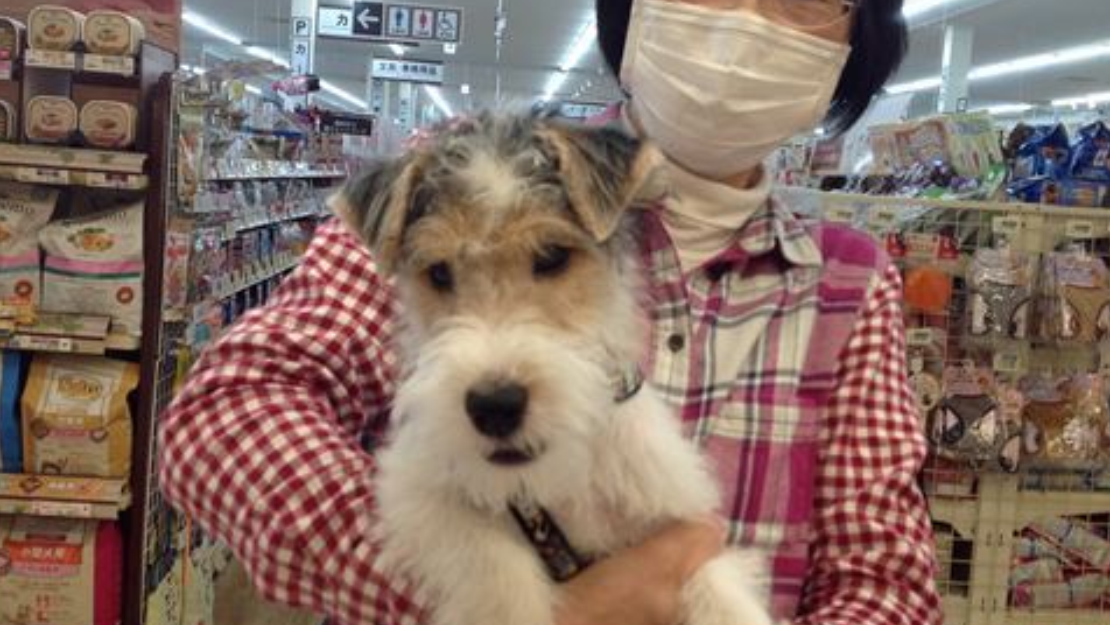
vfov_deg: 24.9
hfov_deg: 42.9
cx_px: 522
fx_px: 1413
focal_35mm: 48
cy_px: 287
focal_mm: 4.28
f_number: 2.4
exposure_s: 1/60
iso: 64
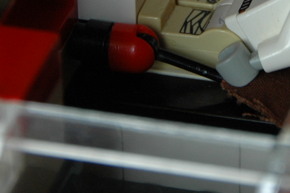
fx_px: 6237
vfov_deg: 1.8
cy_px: -15
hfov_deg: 2.7
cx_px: 230
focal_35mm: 775
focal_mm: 170
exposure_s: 1/20
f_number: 7.1
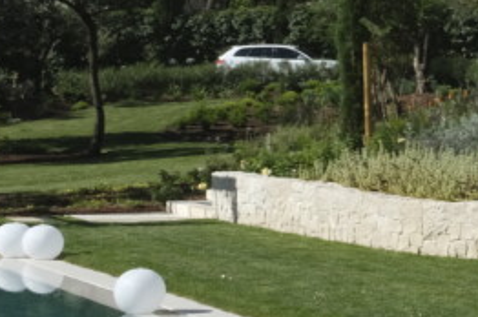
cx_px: 1042
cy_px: 219
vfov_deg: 10.3
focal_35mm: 133
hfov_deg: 12.8
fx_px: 1764
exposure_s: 1/125
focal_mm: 19.2
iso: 160
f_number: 14
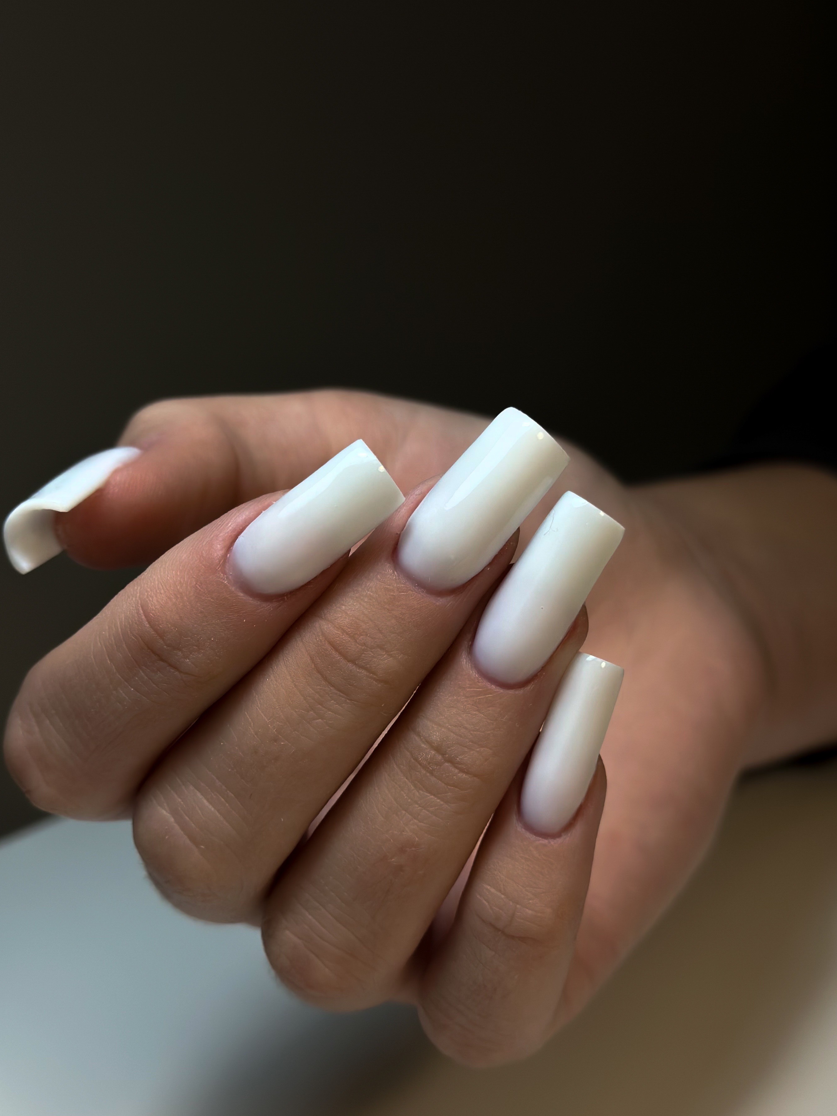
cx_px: 462
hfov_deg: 27.0
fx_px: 1741
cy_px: 612
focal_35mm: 54
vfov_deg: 35.5
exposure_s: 1/900
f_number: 1.8
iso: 80
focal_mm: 6.86
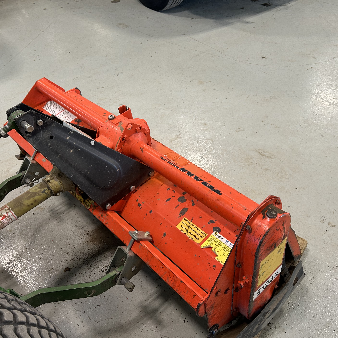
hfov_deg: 49.7
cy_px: 161
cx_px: 177
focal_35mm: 33
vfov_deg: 49.7
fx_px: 365
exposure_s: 1/60
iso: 80
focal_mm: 5.7
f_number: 1.5
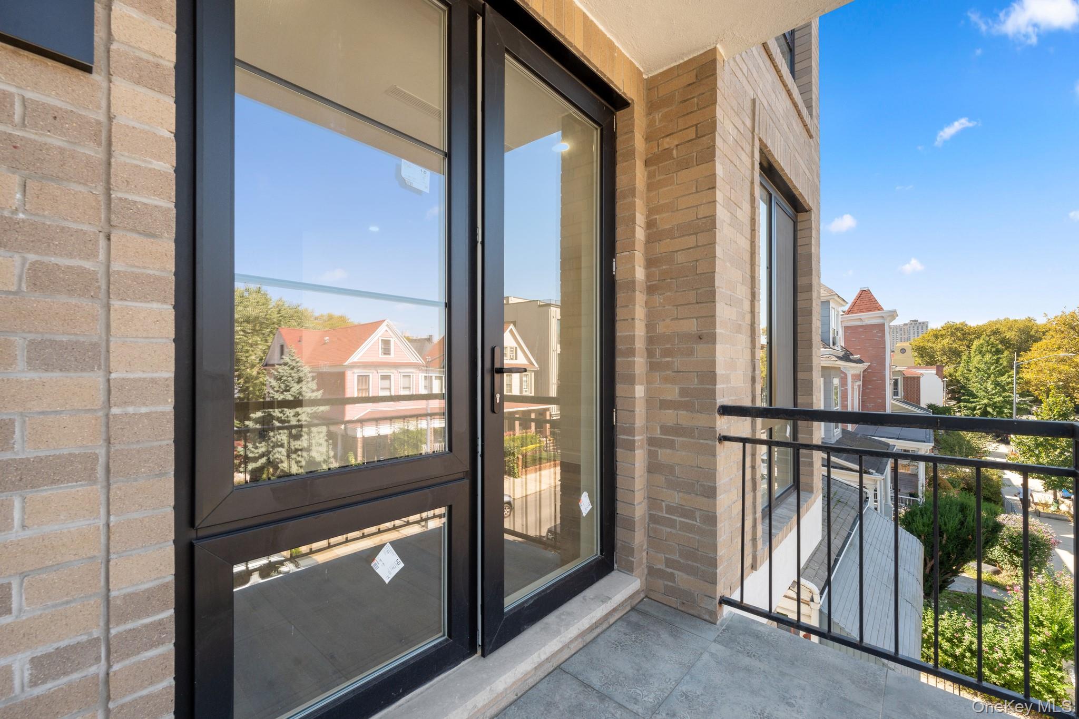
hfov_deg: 104.3
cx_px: 540
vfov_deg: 81.2
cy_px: 360
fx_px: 420
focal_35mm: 14
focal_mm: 14
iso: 800
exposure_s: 1/100
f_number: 10
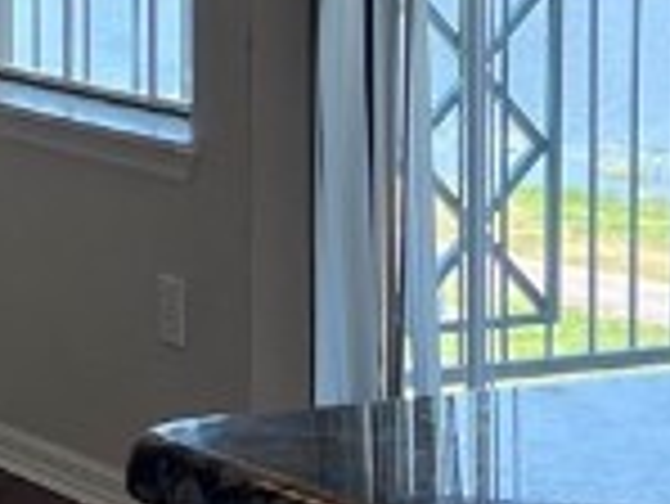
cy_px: -194
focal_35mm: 179
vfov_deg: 8.2
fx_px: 3467
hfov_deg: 10.7
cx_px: -238
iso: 40
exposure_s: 1/167
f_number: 1.5
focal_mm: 5.7
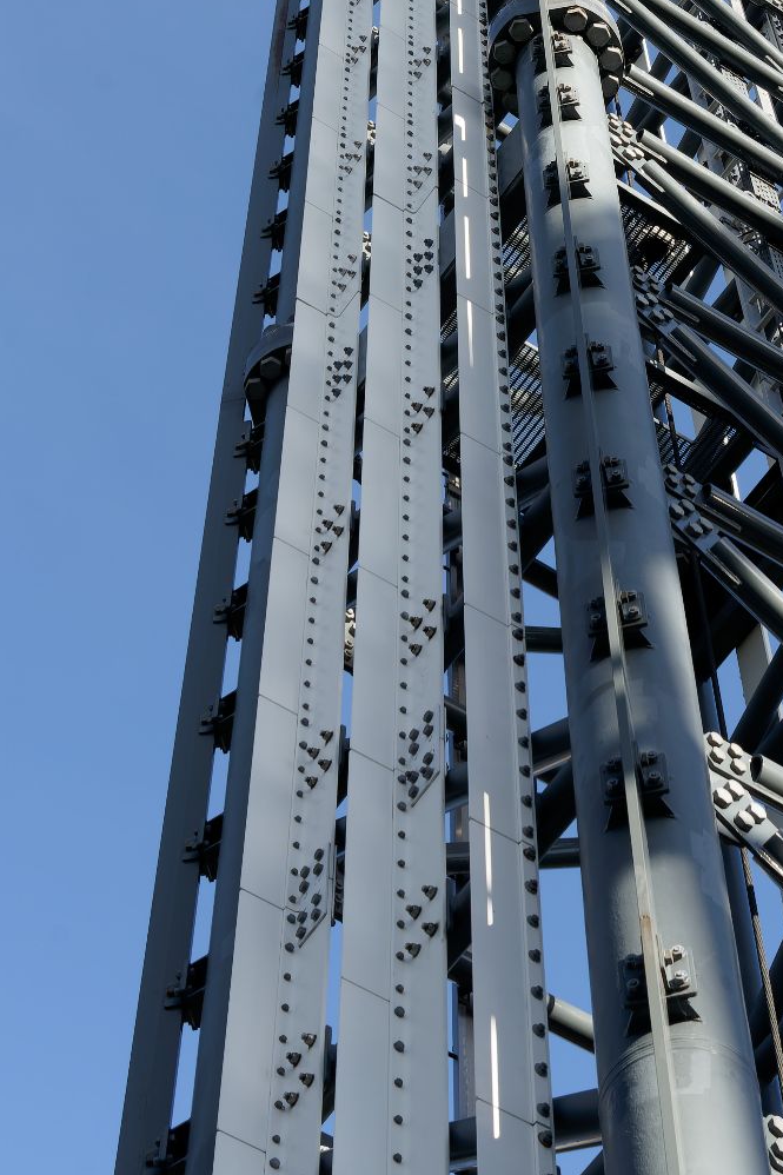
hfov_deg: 17.3
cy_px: 27
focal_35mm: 78
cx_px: 649
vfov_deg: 24.9
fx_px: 2545
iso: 160
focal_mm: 38
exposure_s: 1/125
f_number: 11
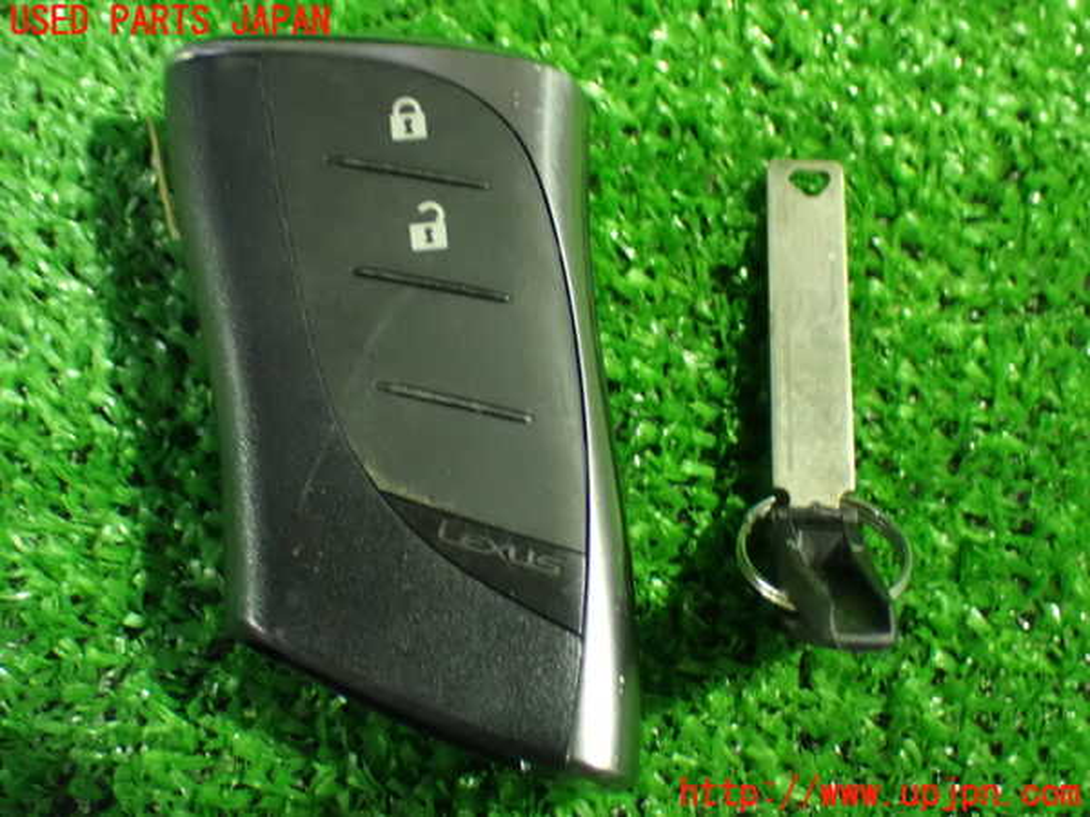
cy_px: 408
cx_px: 545
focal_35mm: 54
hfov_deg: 35.5
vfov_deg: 27.0
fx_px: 1700
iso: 1600
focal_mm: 9.65
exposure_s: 1/15
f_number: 3.3
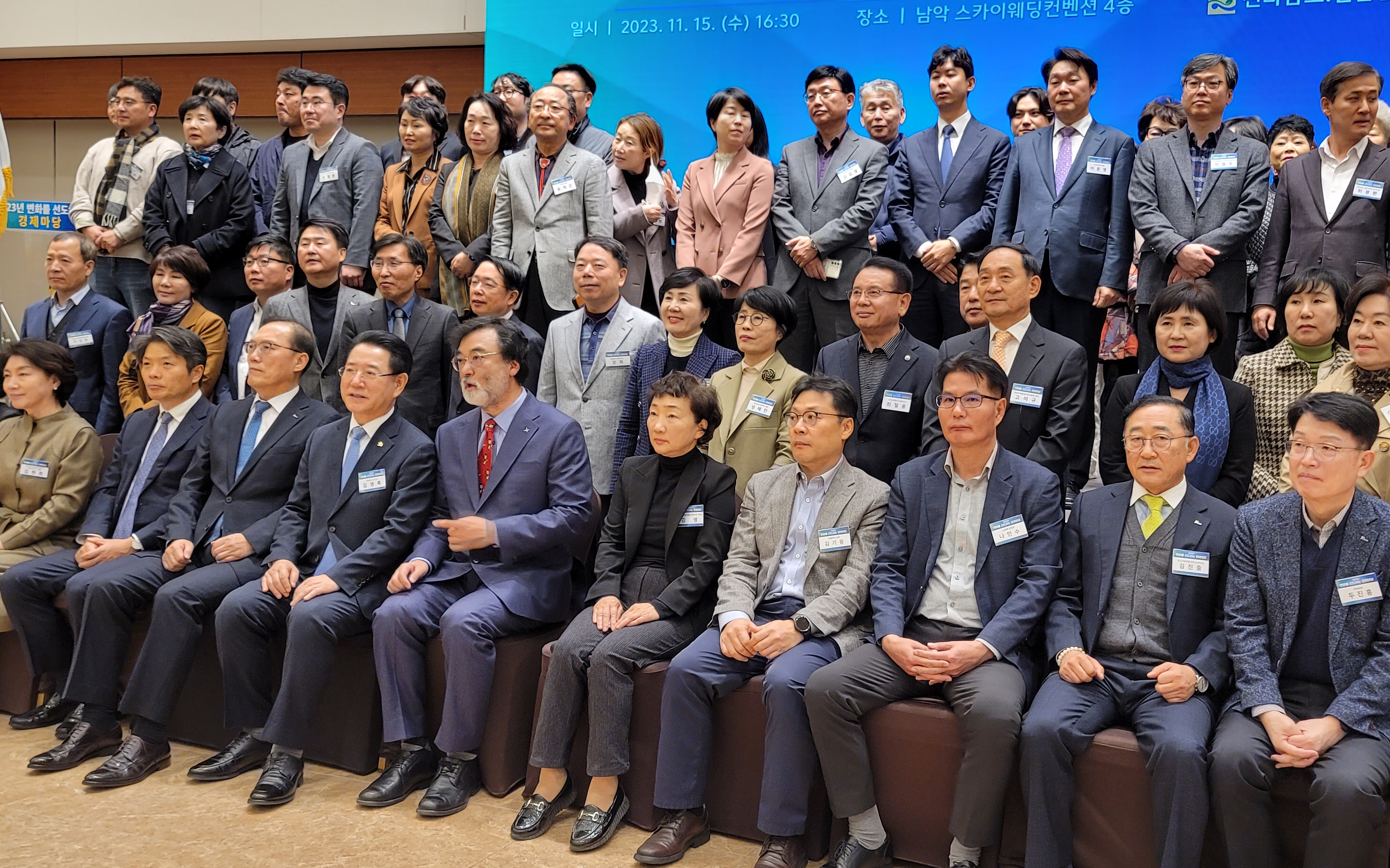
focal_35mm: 36
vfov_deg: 35.3
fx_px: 1364
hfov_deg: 53.8
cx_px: 806
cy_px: 420
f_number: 1.8
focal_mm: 7
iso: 200
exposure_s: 1/120
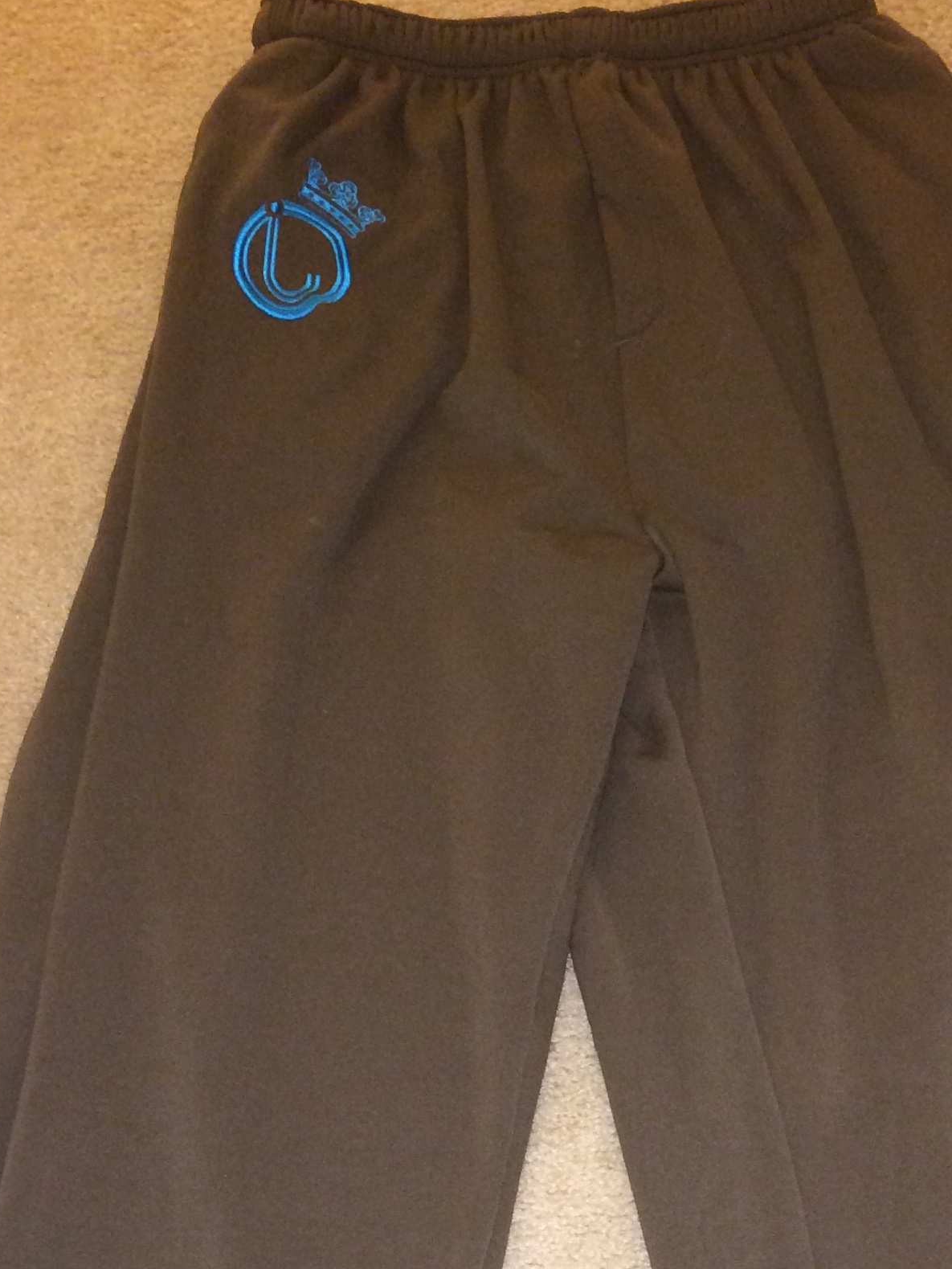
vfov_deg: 30.1
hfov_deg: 23.6
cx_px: 612
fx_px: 2273
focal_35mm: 62
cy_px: 1102
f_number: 2.2
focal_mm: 4.12
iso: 200
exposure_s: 1/16
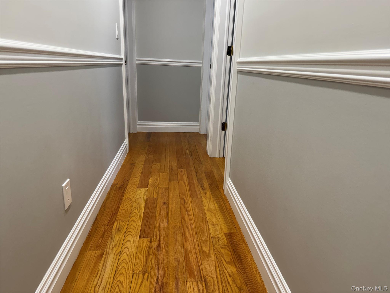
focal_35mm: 24
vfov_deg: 56.8
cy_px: 146
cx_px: 195
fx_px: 270
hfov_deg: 71.6
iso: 200
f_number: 1.78
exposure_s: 1/120
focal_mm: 6.76
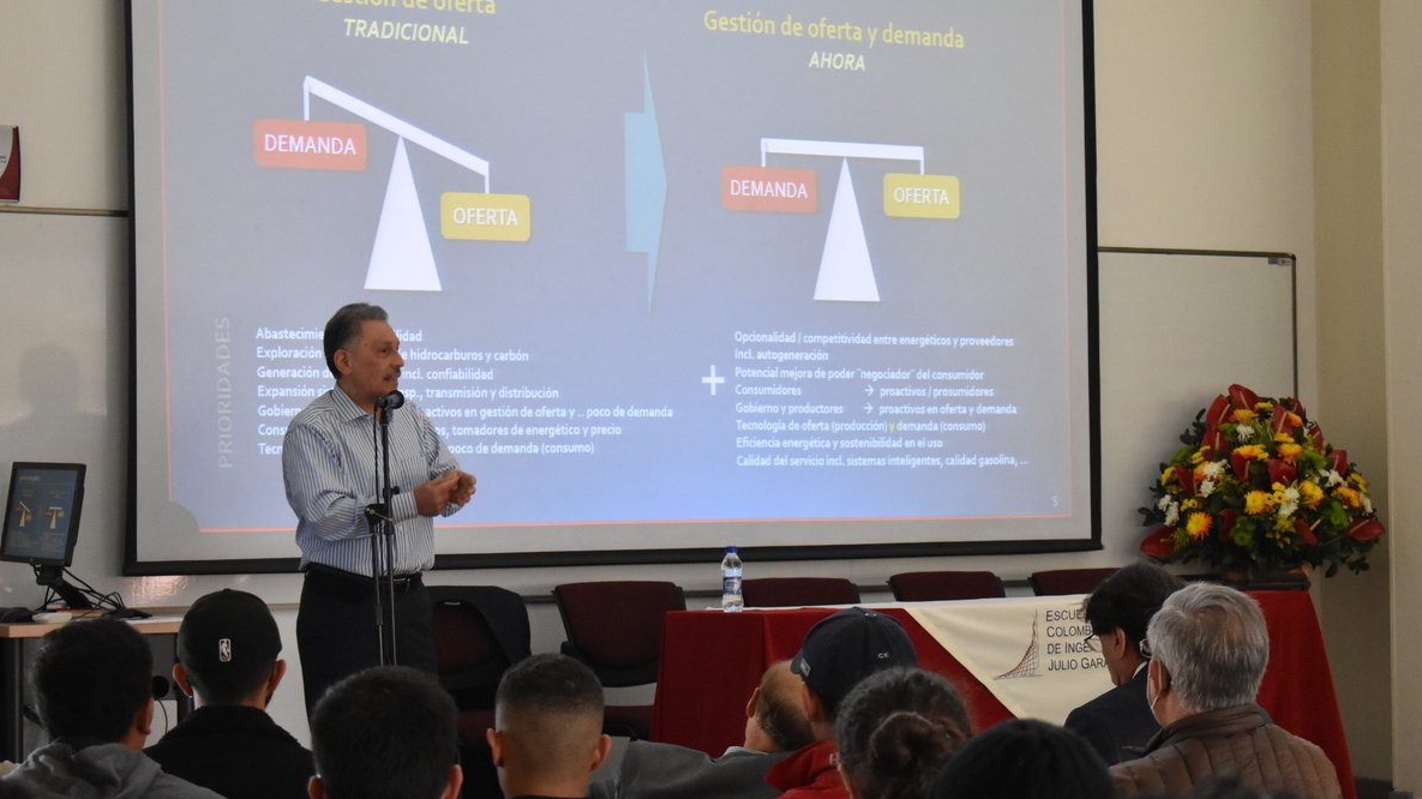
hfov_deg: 24.3
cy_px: 441
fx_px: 3300
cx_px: 708
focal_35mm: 88
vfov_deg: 13.8
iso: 3600
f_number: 5.6
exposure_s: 1/60
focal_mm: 55
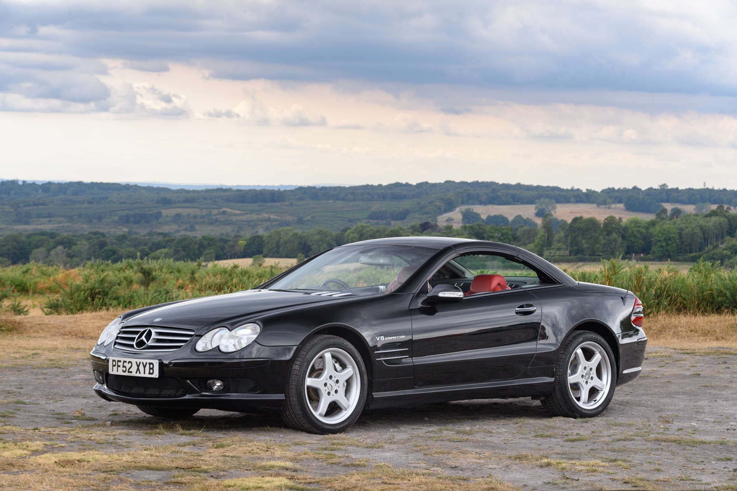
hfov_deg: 19.5
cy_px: 246
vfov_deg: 13.0
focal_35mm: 105
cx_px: 368
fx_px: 2149
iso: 160
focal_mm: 105
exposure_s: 1/30
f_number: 10
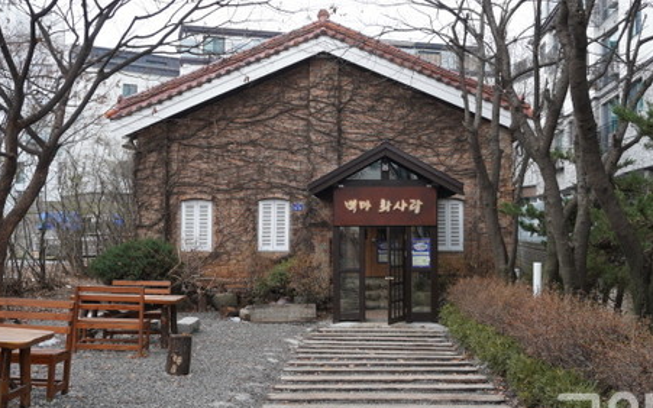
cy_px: 185
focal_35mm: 43
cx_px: 361
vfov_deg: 30.1
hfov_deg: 46.4
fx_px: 760
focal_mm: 21
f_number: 4
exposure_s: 1/60
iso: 100
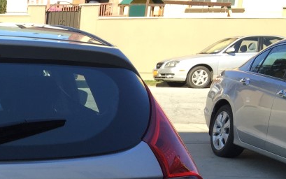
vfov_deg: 15.9
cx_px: -66
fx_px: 600
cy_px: 245
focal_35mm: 77
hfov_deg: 24.1
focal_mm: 4.15
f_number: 2.2
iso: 32
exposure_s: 1/557
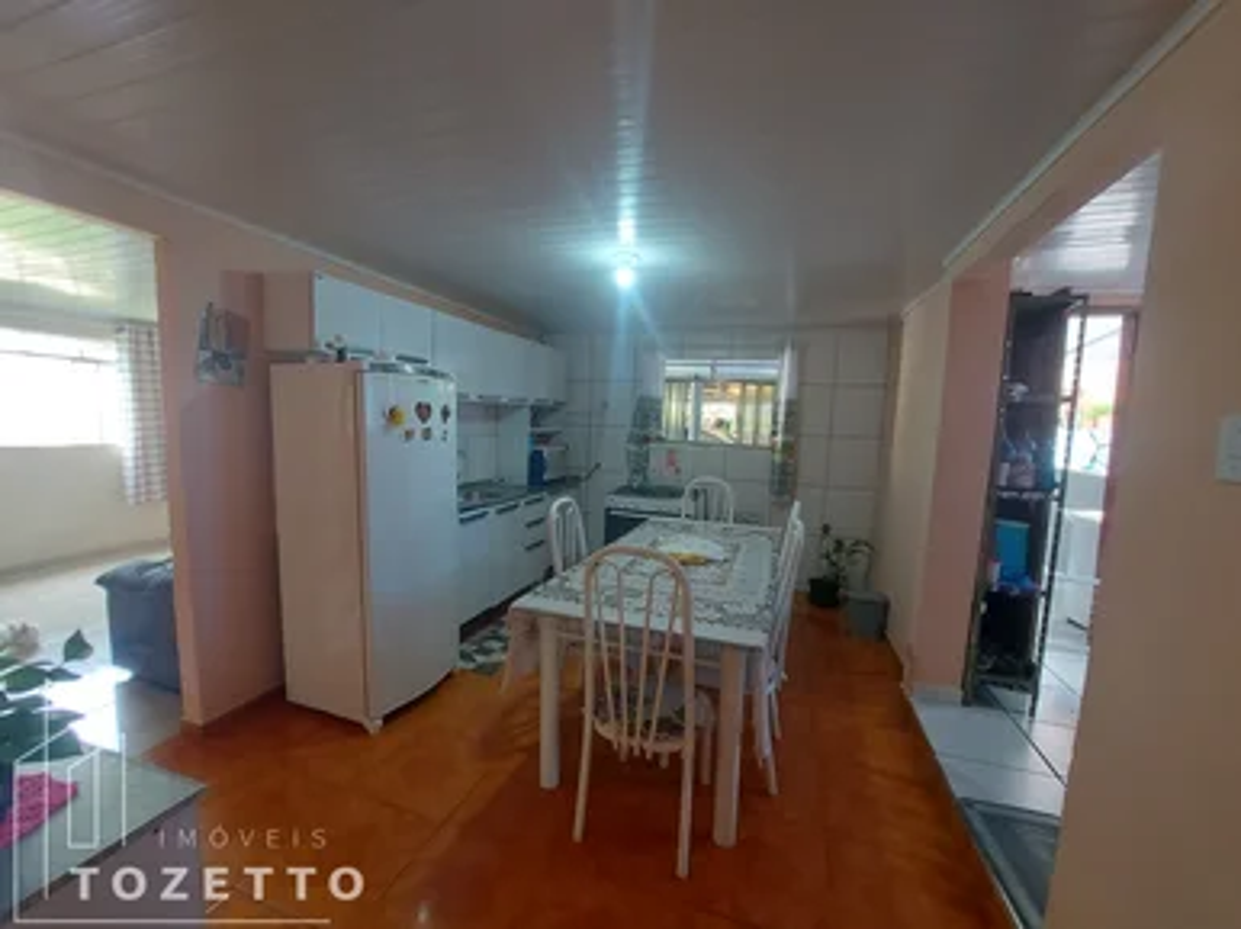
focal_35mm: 13
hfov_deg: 106.2
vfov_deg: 89.9
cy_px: 464
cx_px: 620
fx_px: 466
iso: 250
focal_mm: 1.74
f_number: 2.2
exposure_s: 1/40
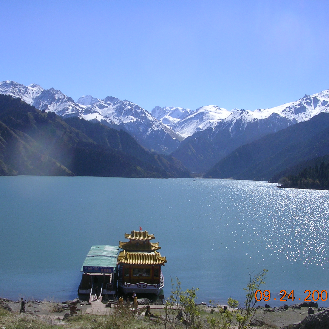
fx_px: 484
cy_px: 165
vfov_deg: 37.6
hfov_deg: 37.5
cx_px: 146
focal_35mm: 45
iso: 50
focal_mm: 5.8
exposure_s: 1/422
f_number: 5.6
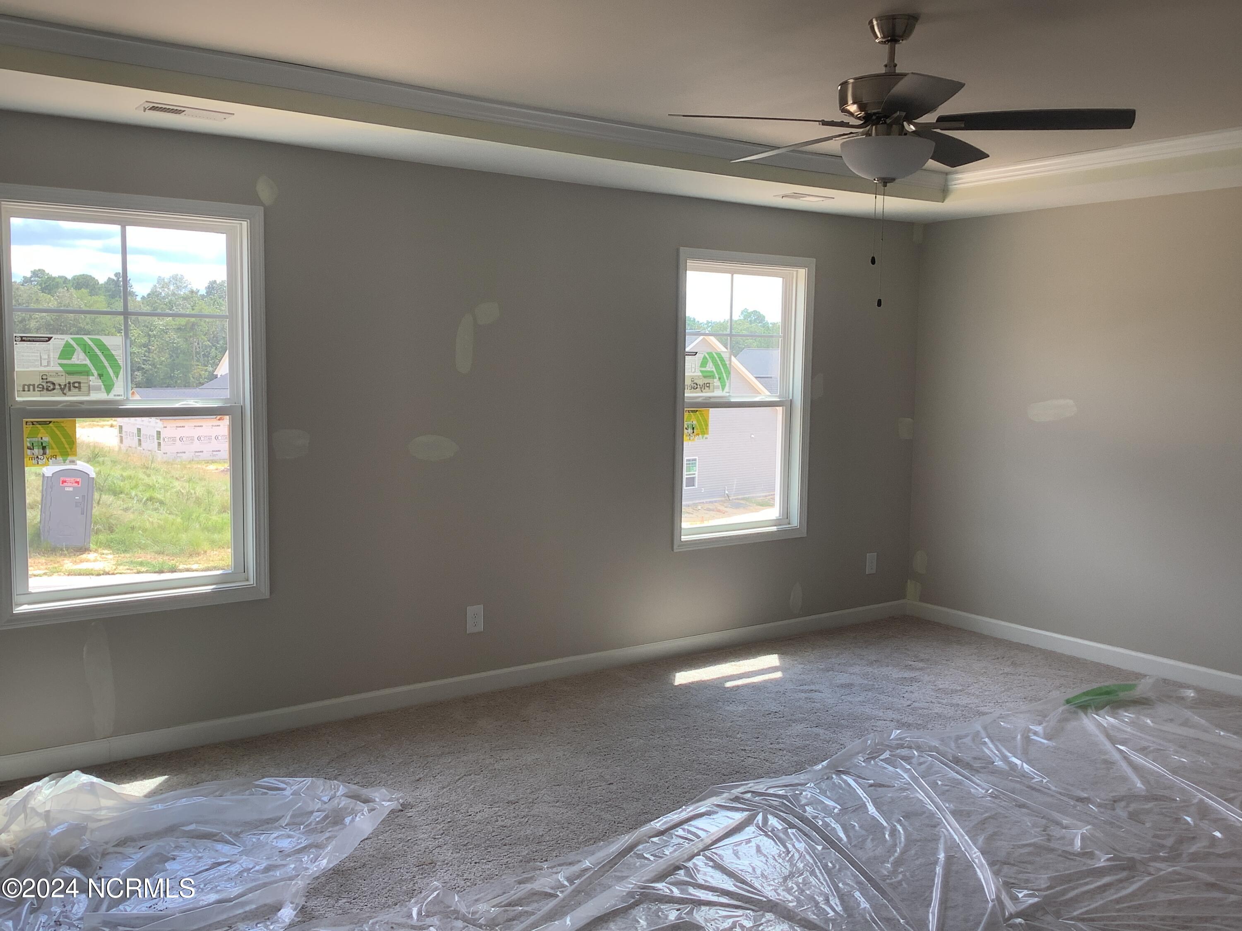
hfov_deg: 58.4
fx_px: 1112
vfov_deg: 45.4
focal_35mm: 31
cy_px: 466
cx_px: 621
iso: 32
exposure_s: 1/120
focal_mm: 3.3
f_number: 2.4
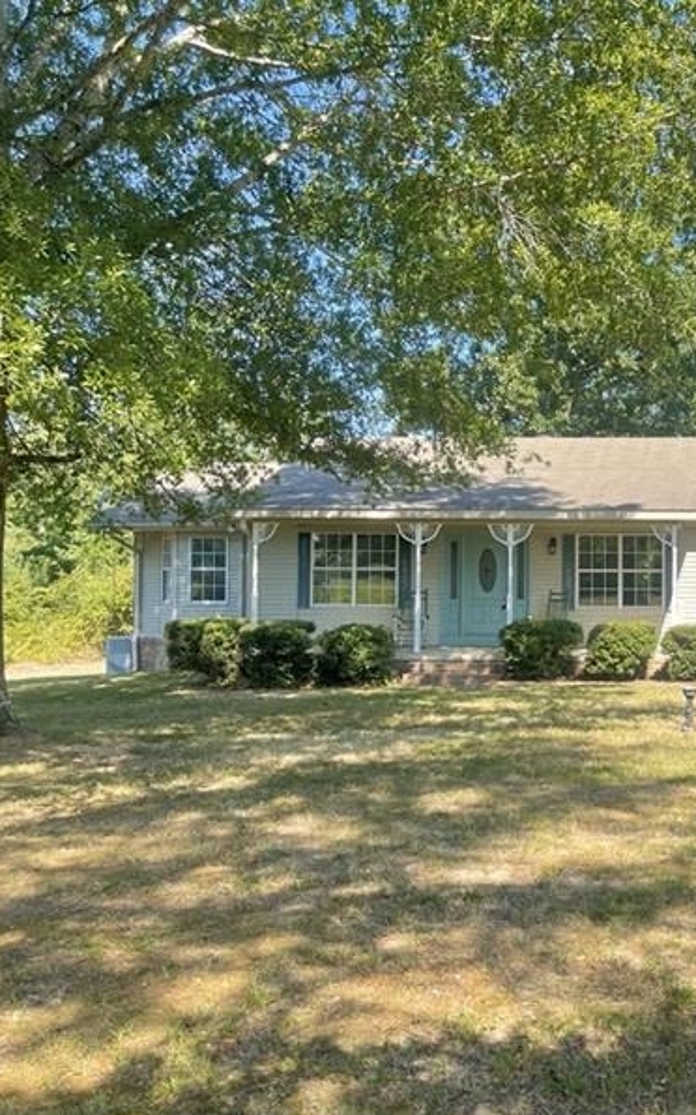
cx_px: 672
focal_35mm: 37
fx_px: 1124
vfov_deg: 52.8
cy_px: 559
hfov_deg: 32.1
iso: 50
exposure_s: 1/386
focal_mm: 5.1
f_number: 1.6
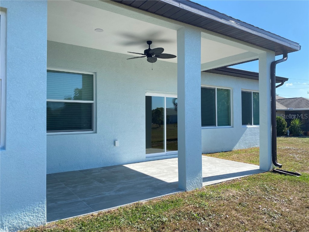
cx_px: 154
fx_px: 232
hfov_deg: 67.3
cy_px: 116
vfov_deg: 53.1
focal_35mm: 26
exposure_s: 1/2066
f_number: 1.8
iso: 32
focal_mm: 4.25
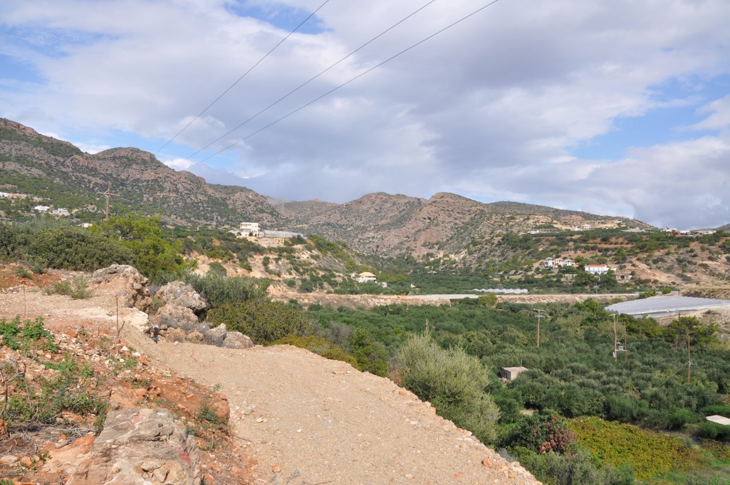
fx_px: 547
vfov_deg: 47.8
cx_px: 365
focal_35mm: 27
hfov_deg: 67.4
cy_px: 242
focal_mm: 18
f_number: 14
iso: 200
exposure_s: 1/200
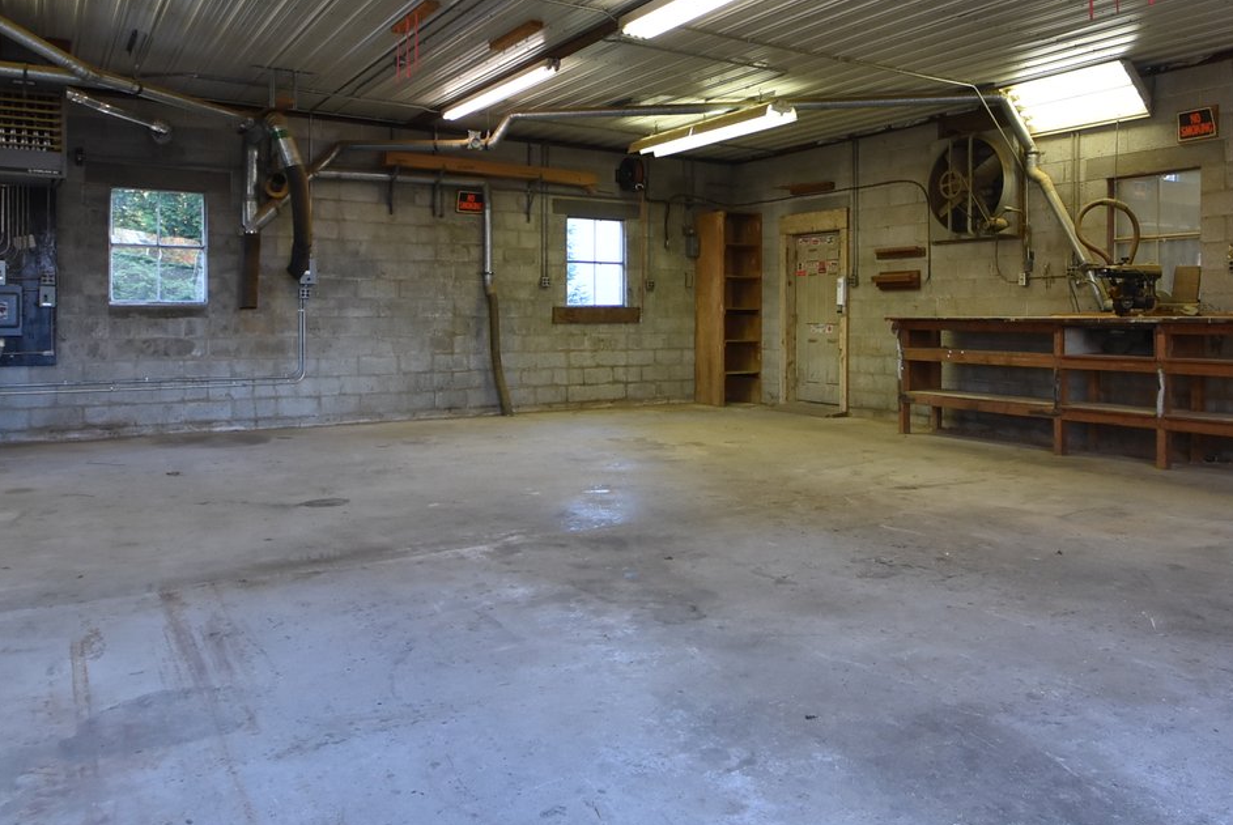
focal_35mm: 27
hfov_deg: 67.0
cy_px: 317
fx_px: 926
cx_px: 707
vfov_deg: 47.7
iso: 800
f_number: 5
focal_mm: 10
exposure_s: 1/100
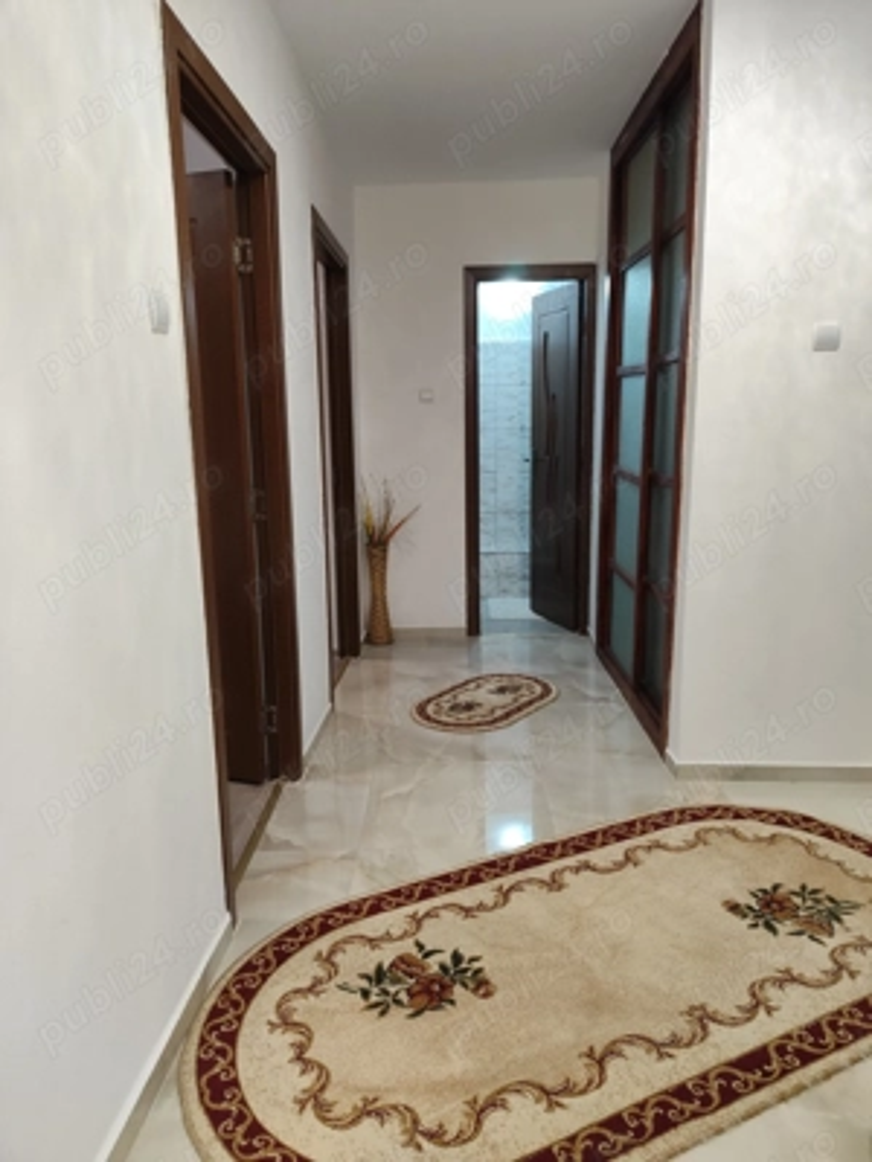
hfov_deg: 58.9
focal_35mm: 23
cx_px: 436
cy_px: 581
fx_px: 773
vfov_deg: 73.9
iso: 500
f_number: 1.65
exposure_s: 1/100
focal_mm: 6.19
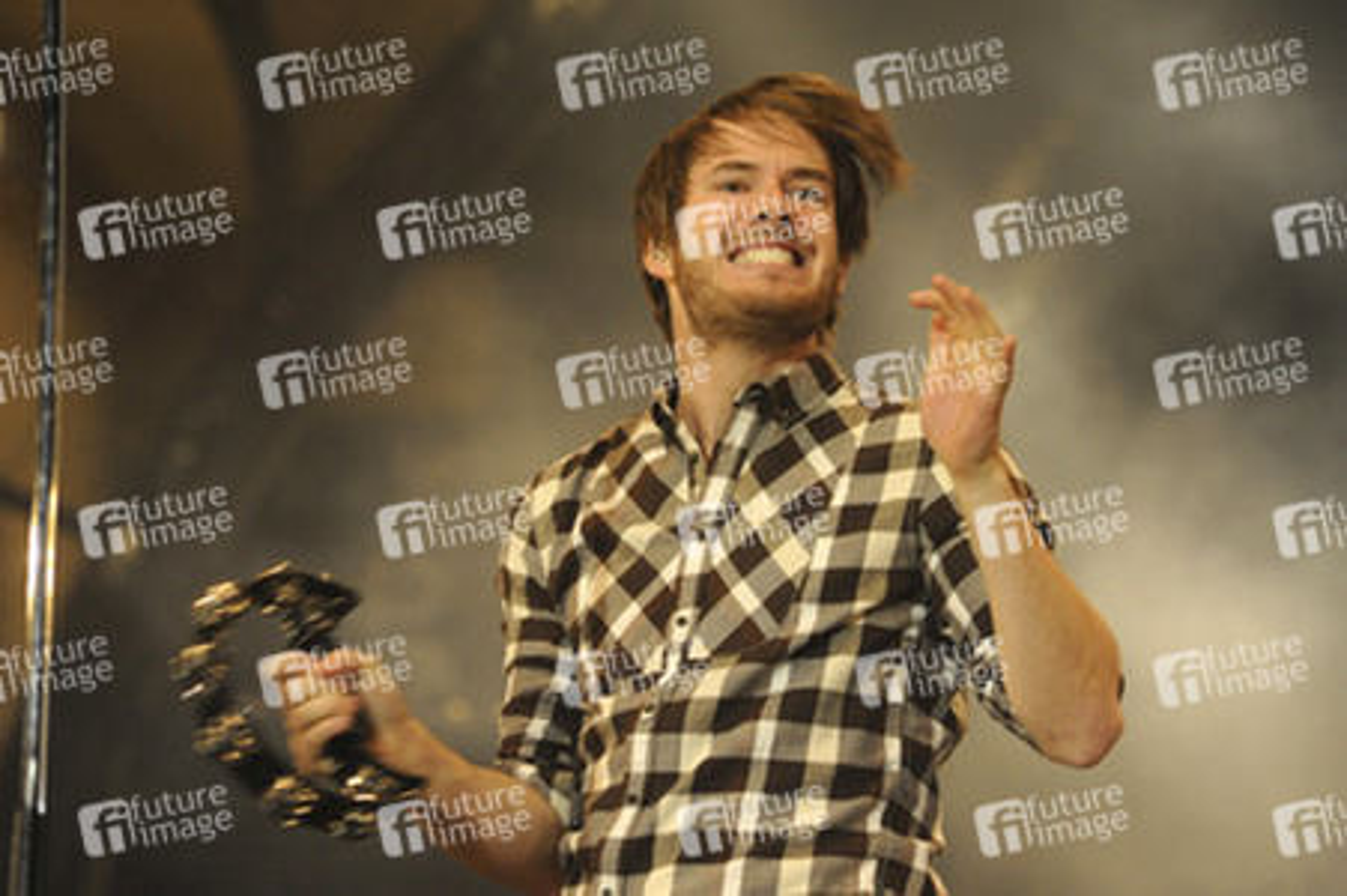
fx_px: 7478
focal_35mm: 200
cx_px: 674
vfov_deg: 6.9
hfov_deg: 10.3
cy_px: 448
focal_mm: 200
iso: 3200
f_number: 6.3
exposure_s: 1/200
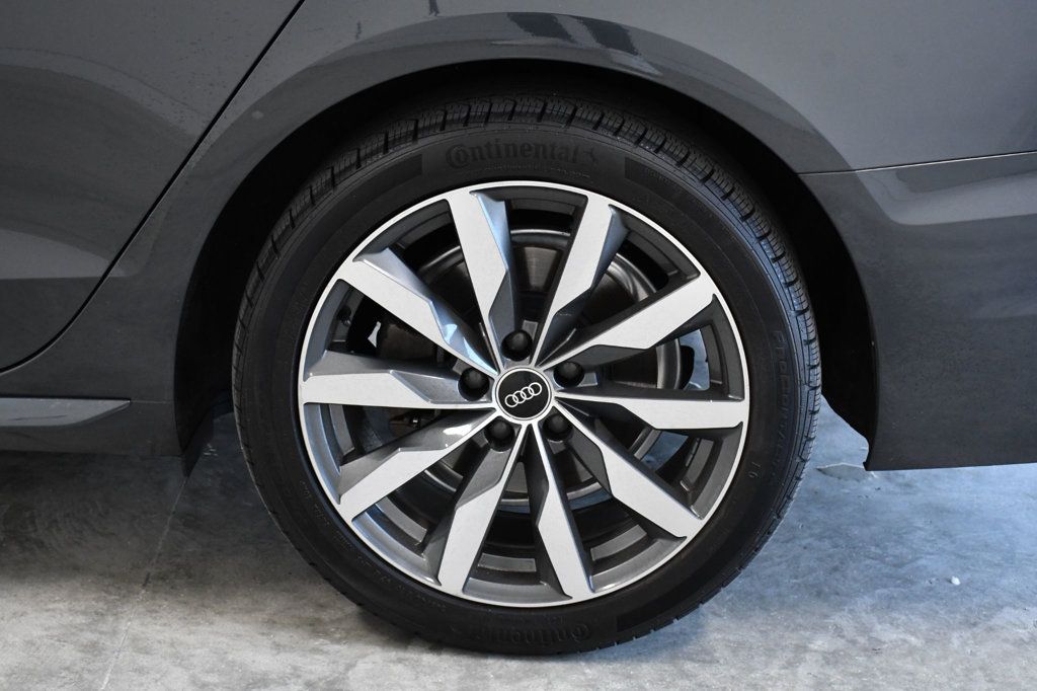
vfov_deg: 18.9
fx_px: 2073
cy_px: 346
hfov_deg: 28.1
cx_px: 518
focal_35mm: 72
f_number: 8
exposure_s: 1/250
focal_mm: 48
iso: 2500
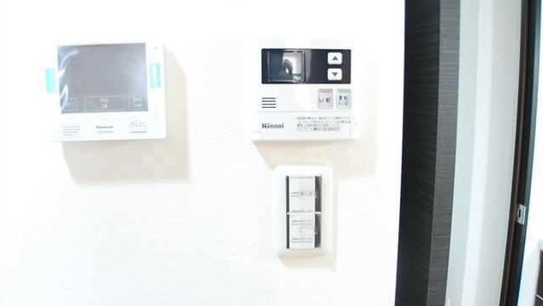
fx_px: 547
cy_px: 160
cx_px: 272
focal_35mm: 38
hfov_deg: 52.8
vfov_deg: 31.2
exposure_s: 1/20
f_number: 4
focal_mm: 24
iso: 1600
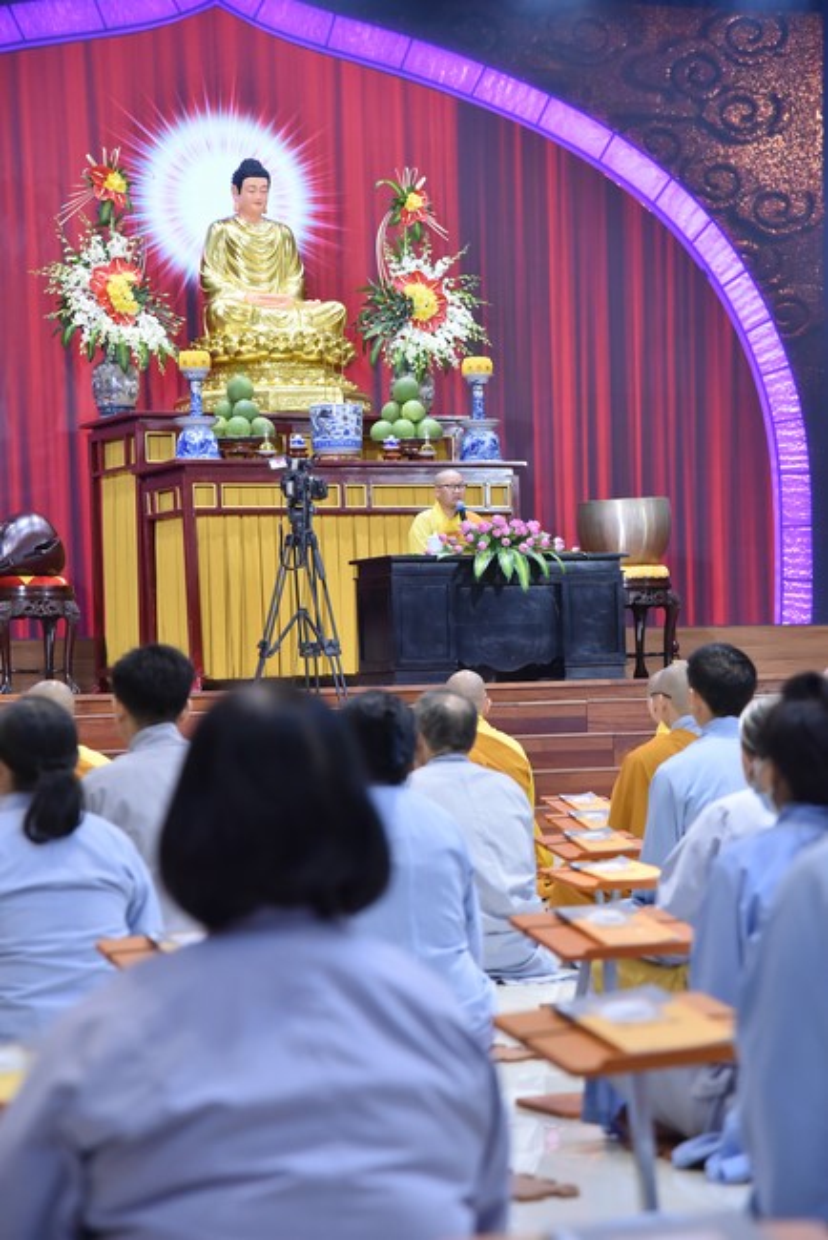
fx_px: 3274
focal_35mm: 95
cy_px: 620
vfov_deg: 21.4
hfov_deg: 14.4
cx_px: 414
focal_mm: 95
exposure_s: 1/125
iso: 3200
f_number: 5
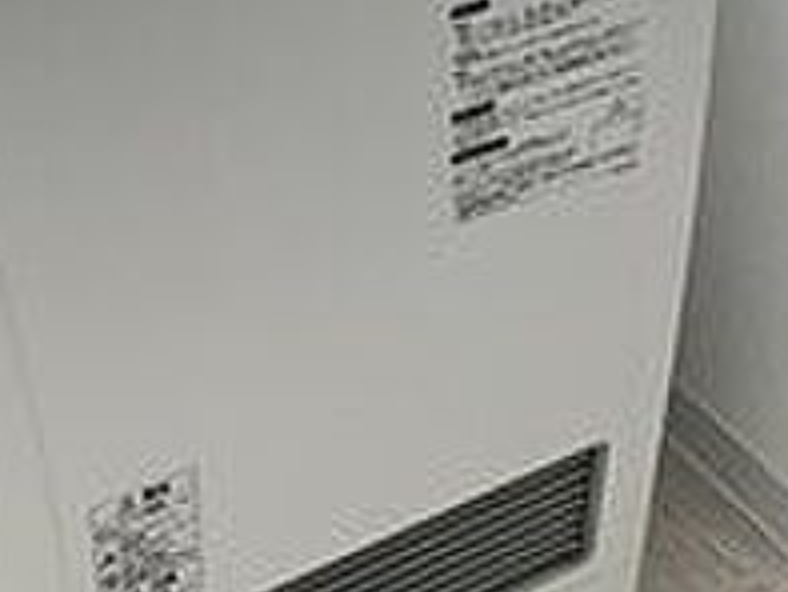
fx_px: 1799
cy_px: 348
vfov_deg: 18.7
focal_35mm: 79
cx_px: 380
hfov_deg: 24.7
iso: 64
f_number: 1.6
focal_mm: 5.1
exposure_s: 1/121
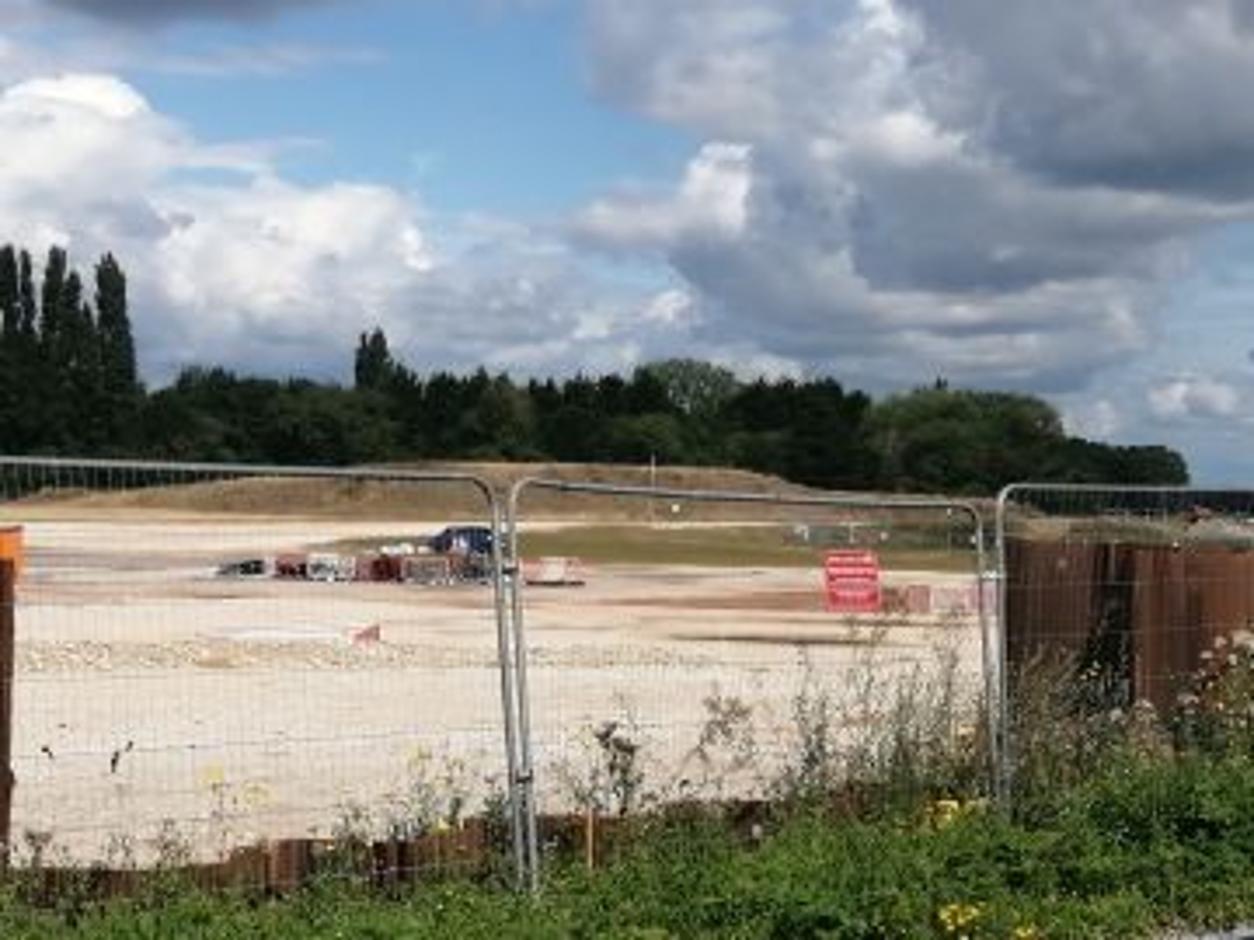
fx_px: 2500
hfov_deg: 28.2
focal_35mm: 69
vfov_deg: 21.3
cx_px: 627
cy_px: 470
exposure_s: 1/3378
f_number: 1.8
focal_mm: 3.6
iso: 50
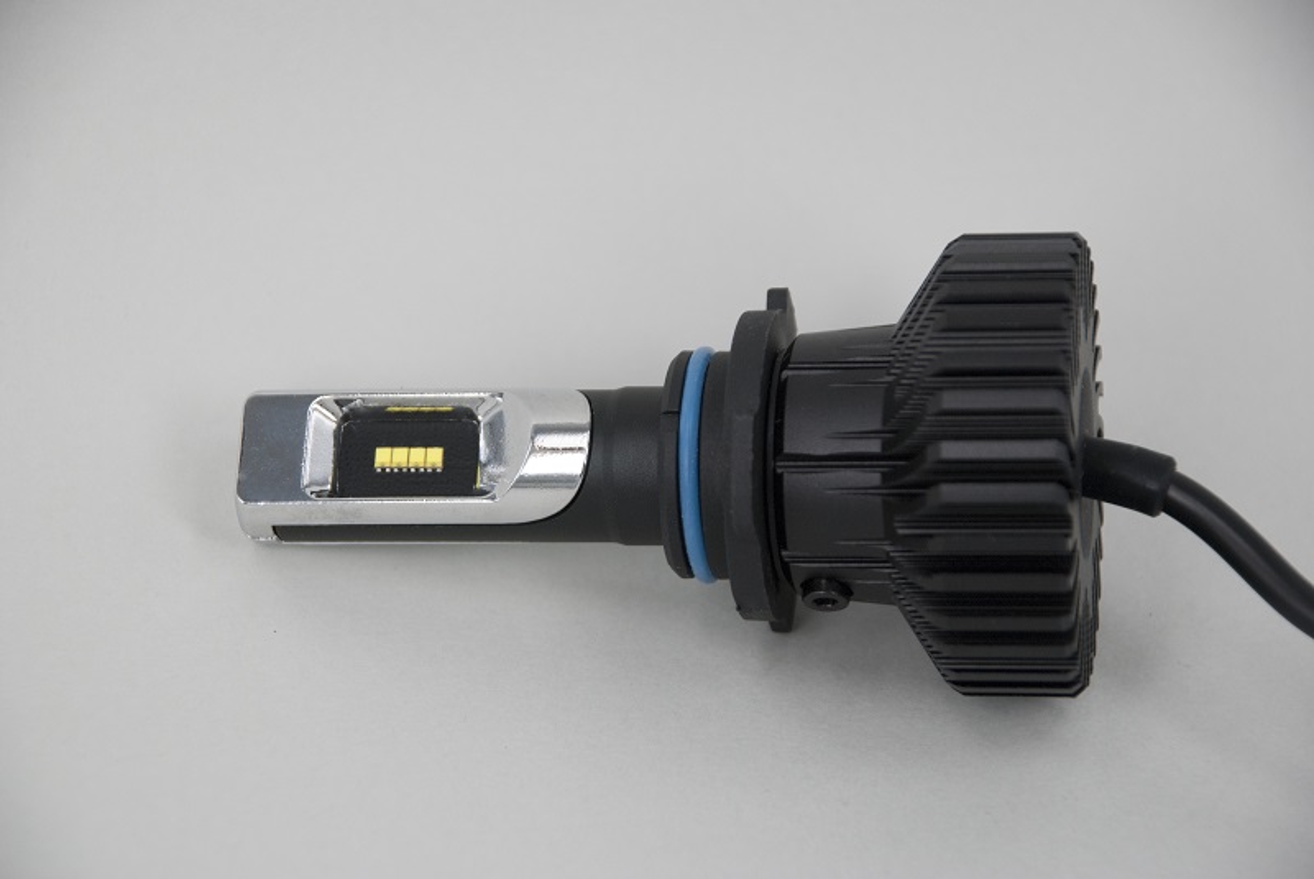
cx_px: 657
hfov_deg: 12.2
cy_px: 440
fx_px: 6137
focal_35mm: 168
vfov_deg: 8.2
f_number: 5.6
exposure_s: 1/160
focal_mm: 112
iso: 320
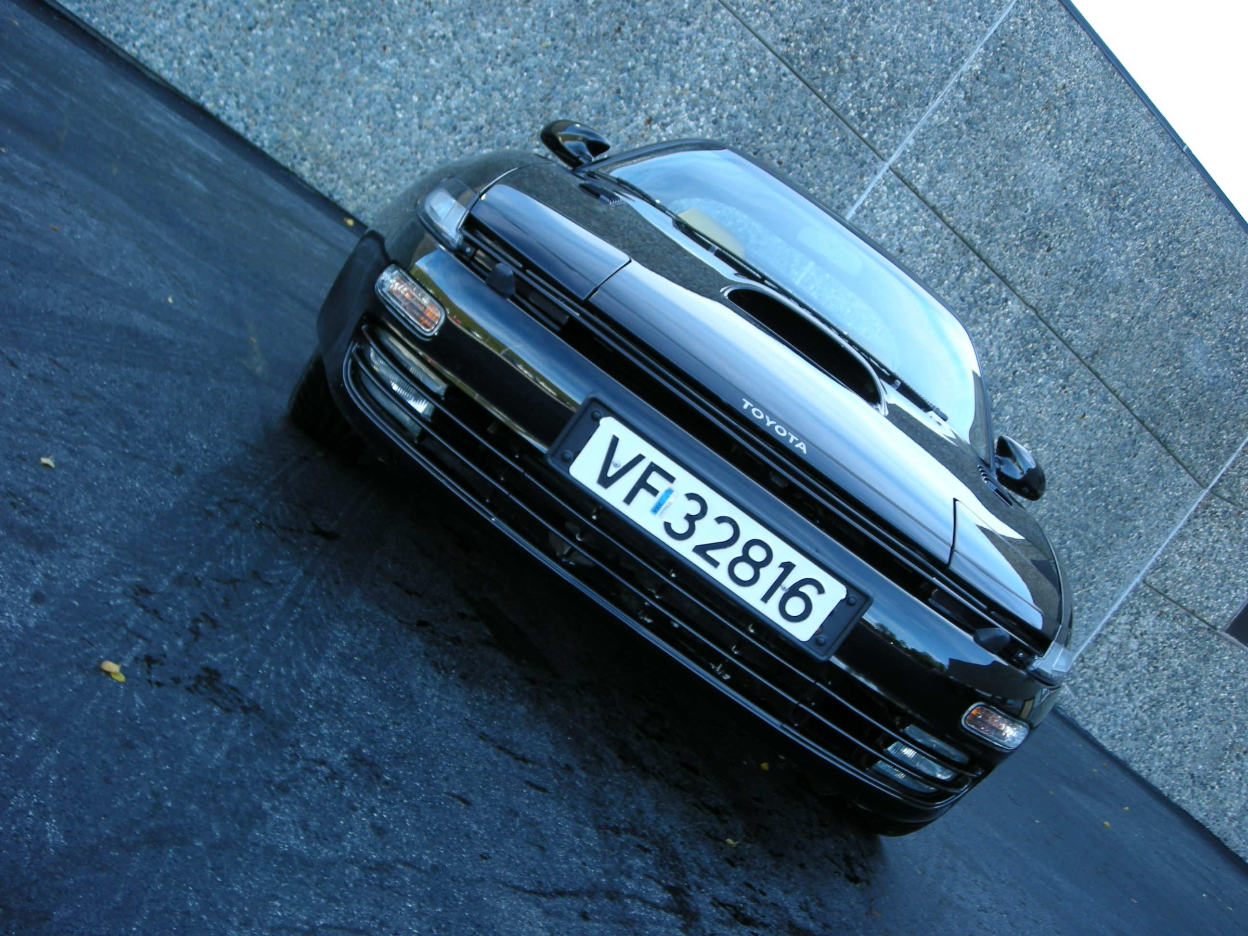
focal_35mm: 35
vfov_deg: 40.7
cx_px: 624
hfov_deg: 52.6
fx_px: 1262
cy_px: 468
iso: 52
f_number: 2.8
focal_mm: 5.7
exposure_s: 1/66.4
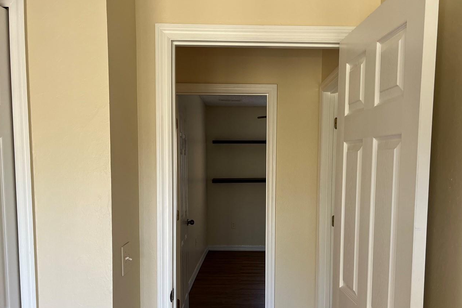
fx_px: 436
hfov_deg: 55.7
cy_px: 198
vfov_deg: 38.5
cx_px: 254
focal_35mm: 34
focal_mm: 5.1
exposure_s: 1/121
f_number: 1.6
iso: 125
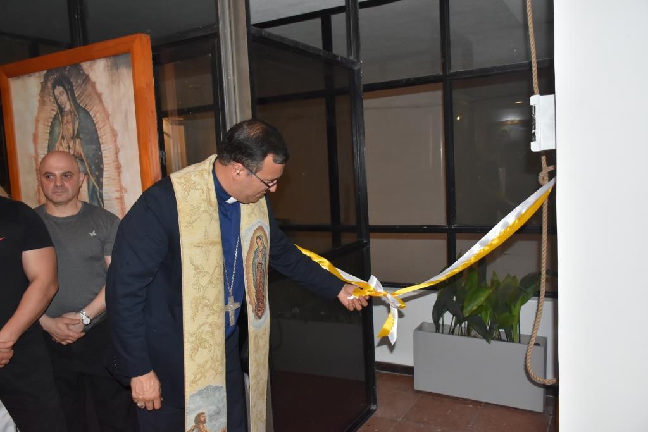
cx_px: 324
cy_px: 216
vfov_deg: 43.6
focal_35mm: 30
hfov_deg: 61.9
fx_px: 540
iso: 1250
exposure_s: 1/60
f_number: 5.6
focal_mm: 20
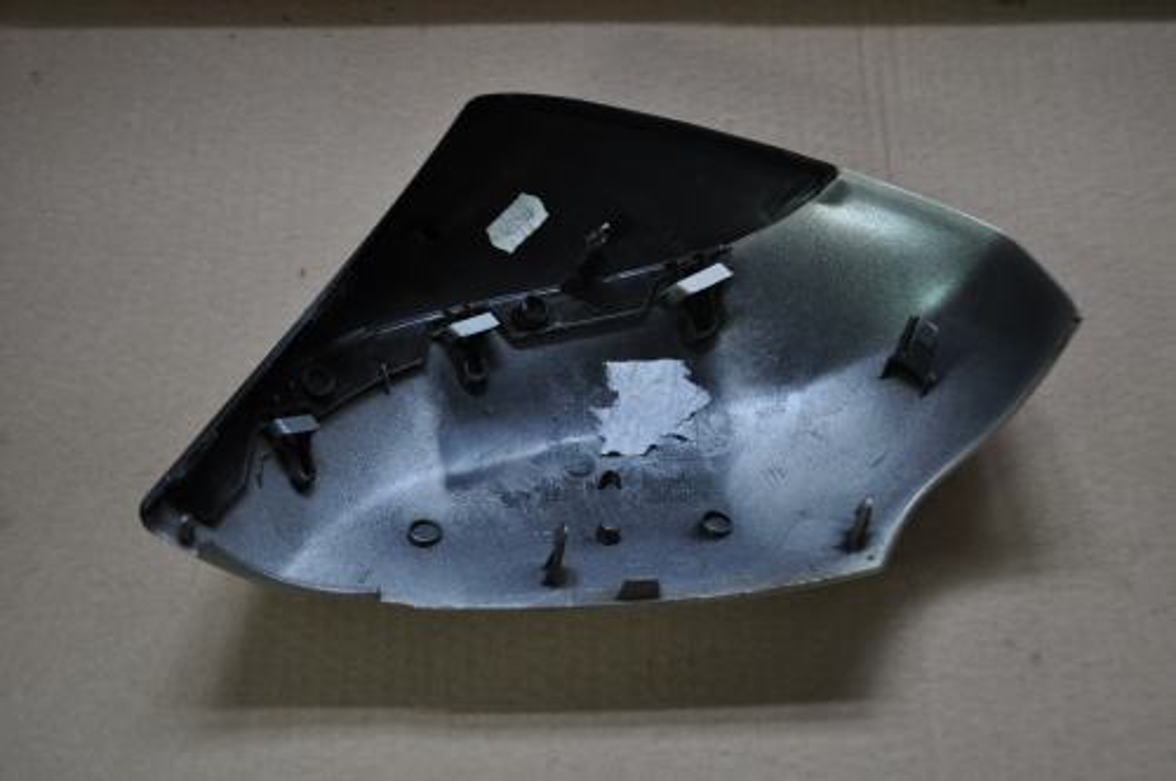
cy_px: 390
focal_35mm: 39
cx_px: 588
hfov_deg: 49.6
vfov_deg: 34.1
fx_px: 1272
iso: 900
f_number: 4.2
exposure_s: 1/30
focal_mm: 26
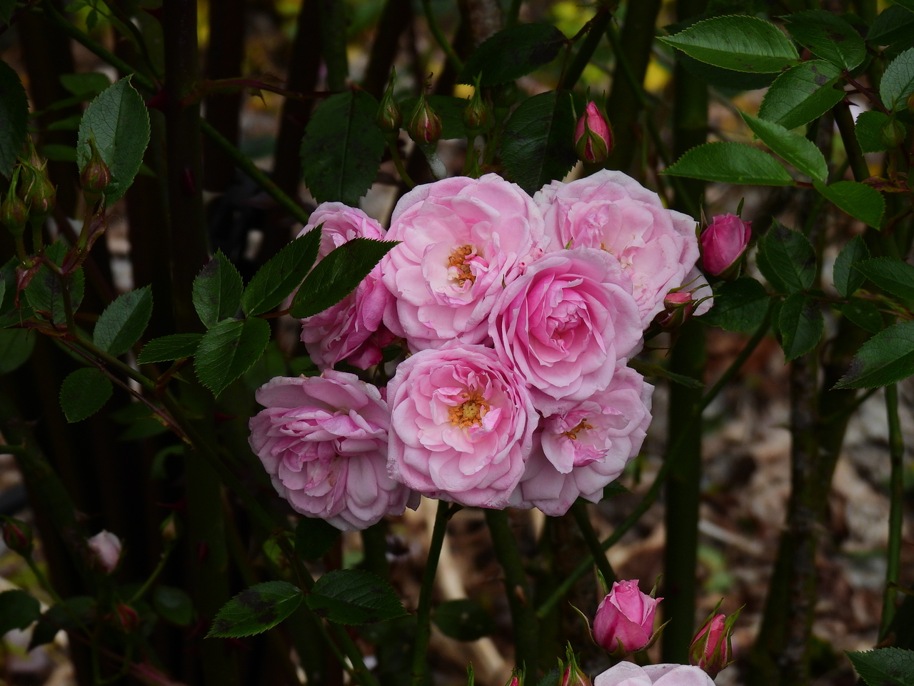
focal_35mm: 200
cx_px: 457
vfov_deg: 7.4
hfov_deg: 9.9
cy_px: 343
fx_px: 5281
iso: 100
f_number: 4.5
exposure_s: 1/1000
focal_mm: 35.7
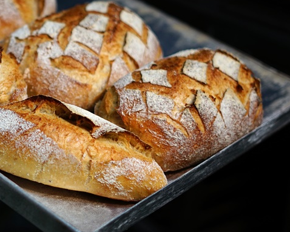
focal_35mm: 103
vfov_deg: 14.9
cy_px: 87
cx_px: 13
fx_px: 885
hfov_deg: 18.2
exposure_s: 1/160
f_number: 1.8
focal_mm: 50
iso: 320
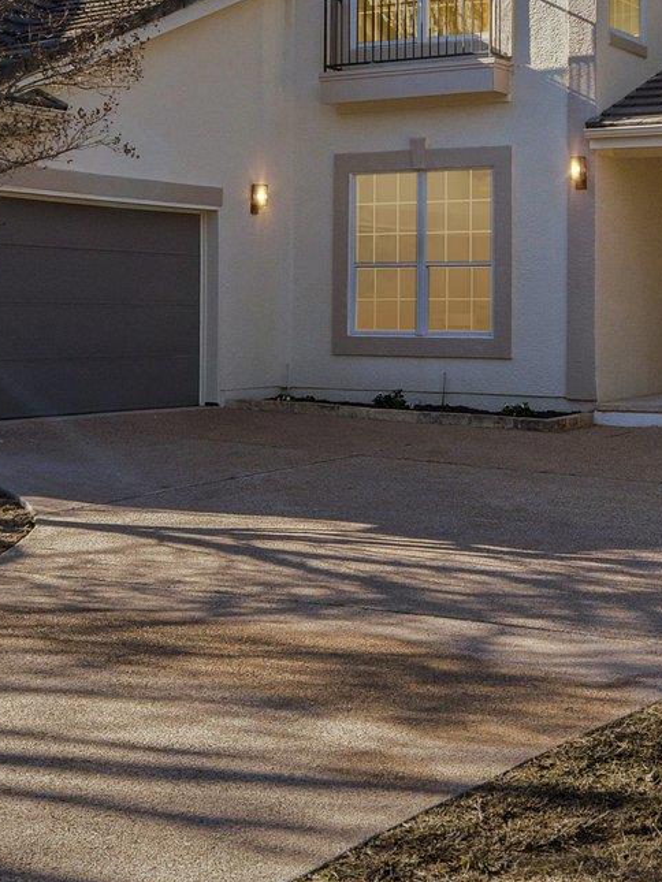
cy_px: 274
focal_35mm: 58
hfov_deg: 25.2
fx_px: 1478
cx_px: 417
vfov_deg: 32.9
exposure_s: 1/320
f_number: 8
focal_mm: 13
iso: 400
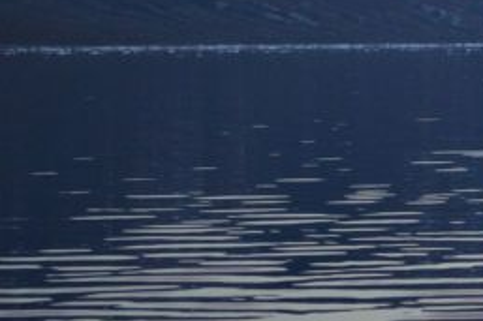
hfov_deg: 7.9
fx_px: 3440
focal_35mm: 257
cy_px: -68
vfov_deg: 5.3
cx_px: 660
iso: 1000
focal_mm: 55
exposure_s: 1/60
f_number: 5.6
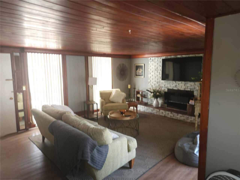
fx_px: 159
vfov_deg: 58.9
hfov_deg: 73.9
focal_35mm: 23
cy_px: 90
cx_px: 120
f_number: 1.8
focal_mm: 6.4
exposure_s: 1/2
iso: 12
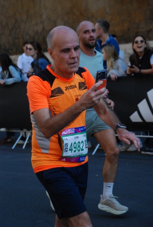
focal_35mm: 112
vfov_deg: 18.1
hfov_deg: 12.2
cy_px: 114
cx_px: 76
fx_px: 713
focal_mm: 75
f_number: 5.6
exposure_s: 1/800
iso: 1000
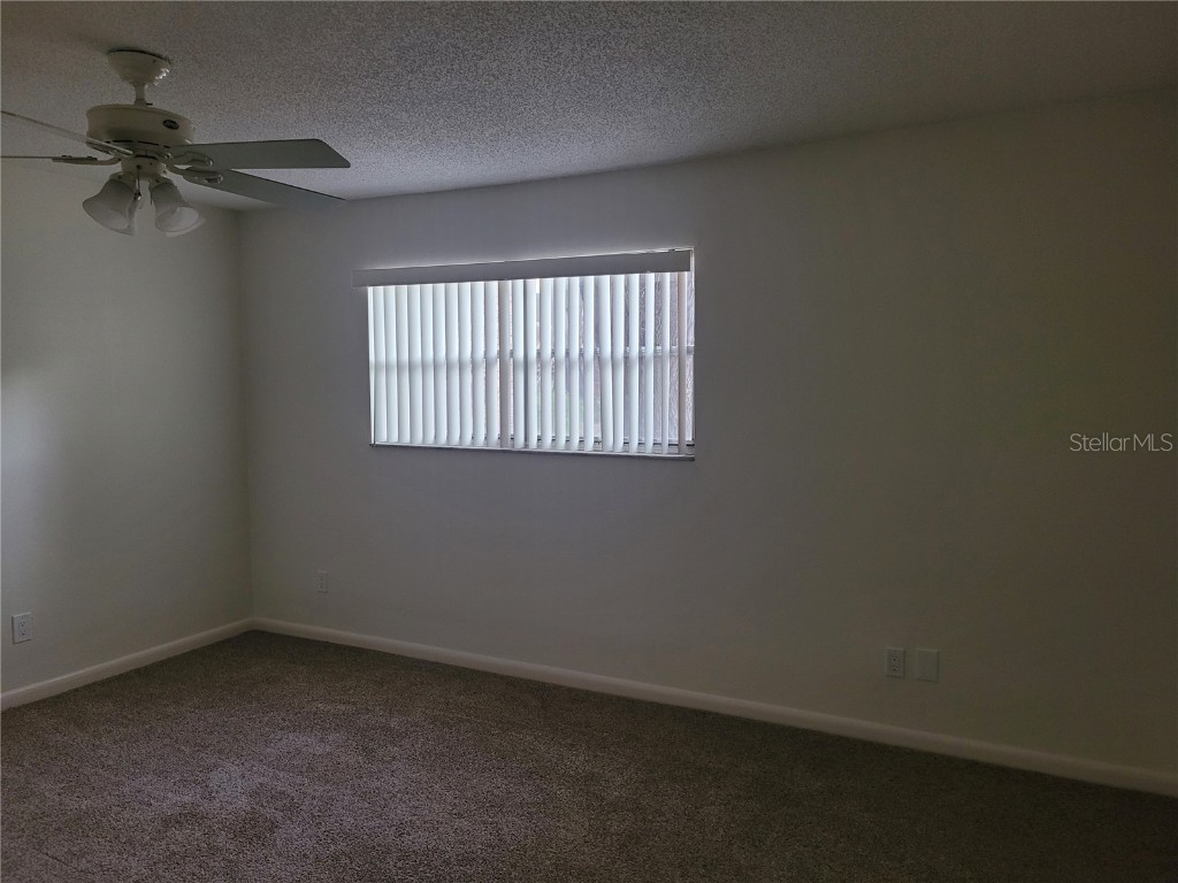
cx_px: 589
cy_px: 442
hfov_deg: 67.3
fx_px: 885
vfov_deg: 53.1
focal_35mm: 26
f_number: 1.8
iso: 250
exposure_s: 1/40
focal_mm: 5.4
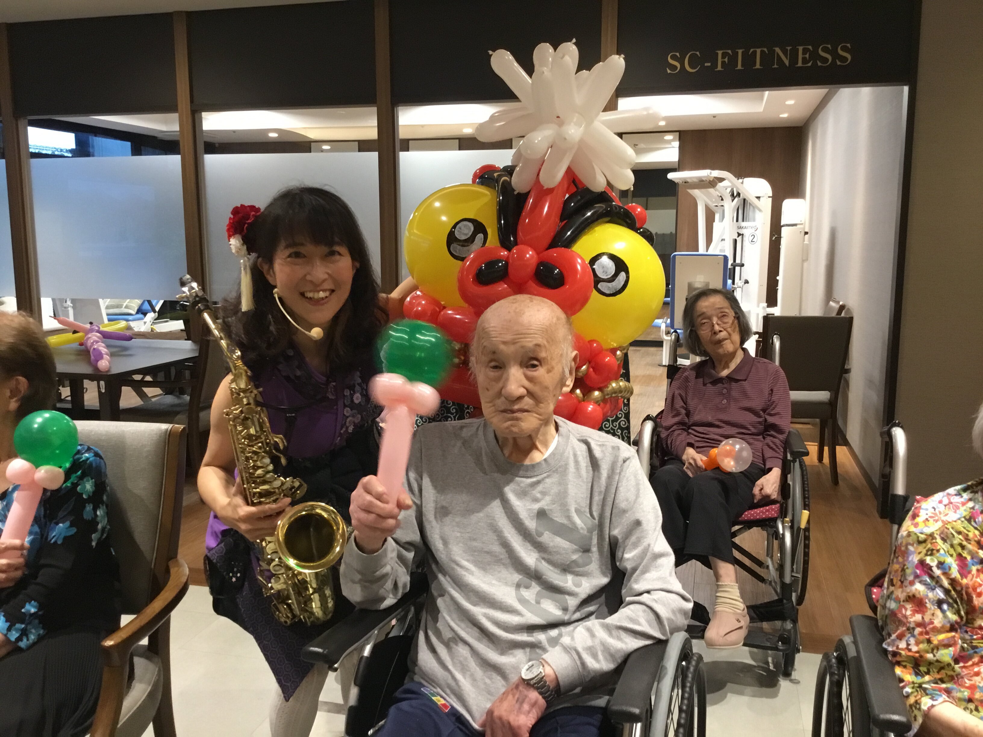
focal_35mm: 31
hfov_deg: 58.4
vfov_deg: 45.4
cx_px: 492
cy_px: 368
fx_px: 880
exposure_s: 1/30
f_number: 2.4
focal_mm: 3.3
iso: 125
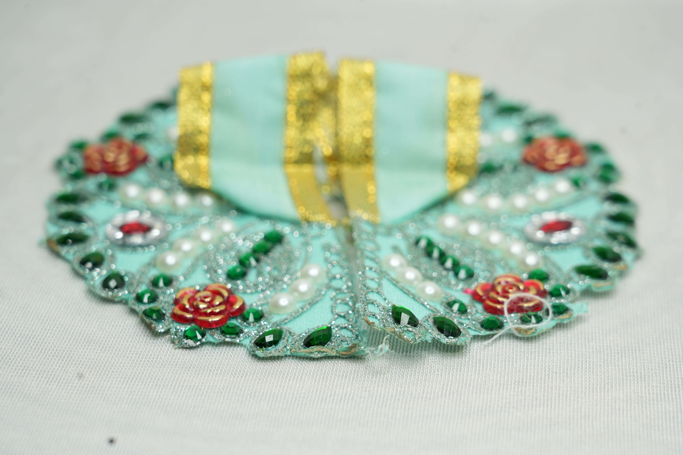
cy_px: 228
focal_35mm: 105
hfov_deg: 19.5
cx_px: 342
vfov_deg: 13.0
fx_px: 1992
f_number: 7.1
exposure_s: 1/60
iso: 320
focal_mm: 105
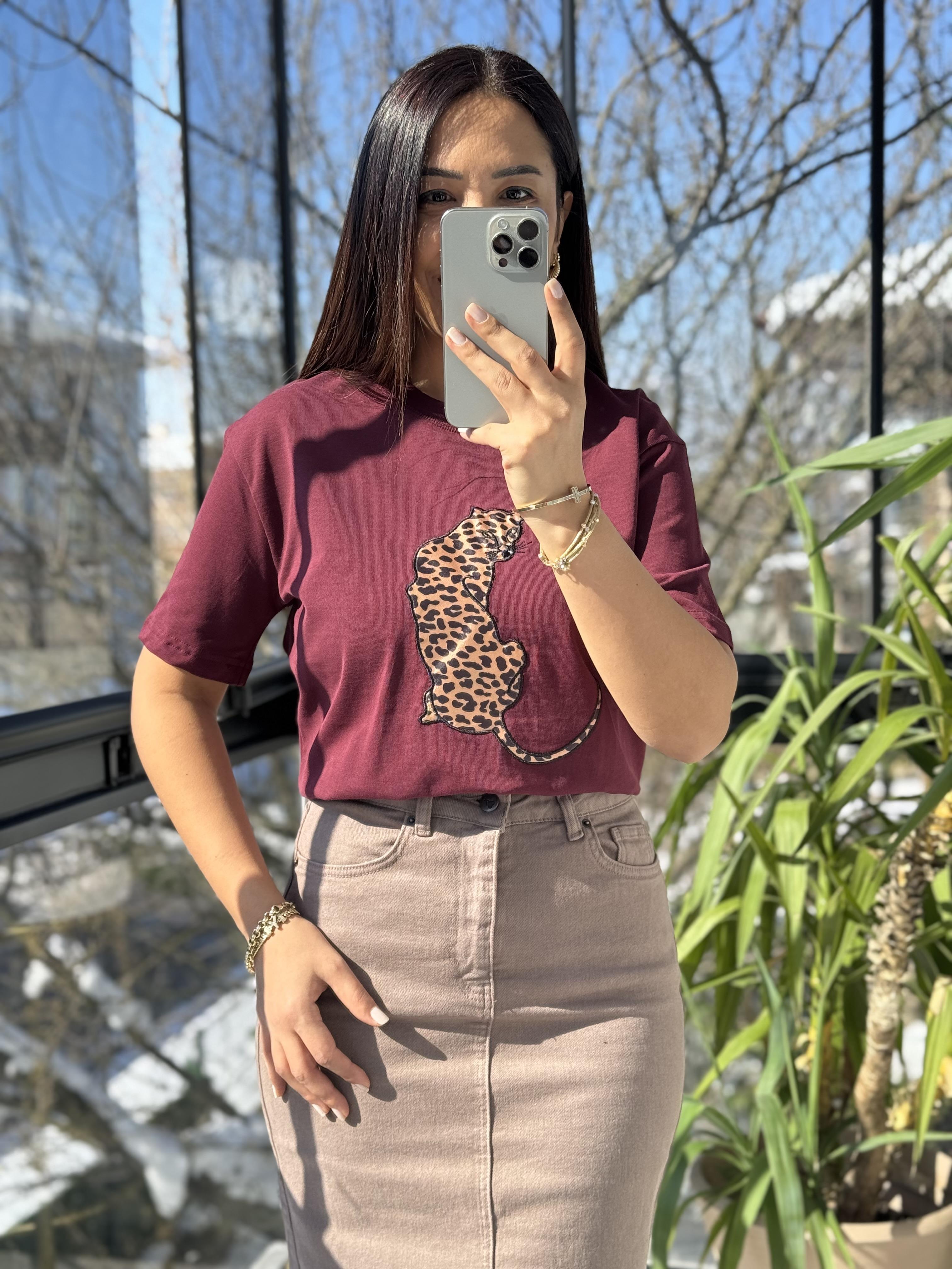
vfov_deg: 39.7
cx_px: 476
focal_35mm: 48
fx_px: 1760
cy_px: 634
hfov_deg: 30.3
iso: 64
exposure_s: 1/664
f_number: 1.78
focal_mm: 6.76
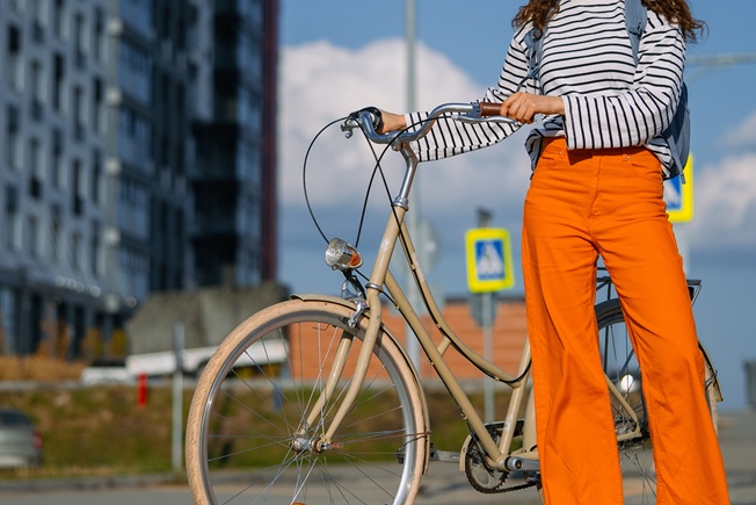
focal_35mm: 138
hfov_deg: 14.9
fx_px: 2898
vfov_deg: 9.9
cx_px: 359
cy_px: 218
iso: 250
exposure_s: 1/8000
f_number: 2.8
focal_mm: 90
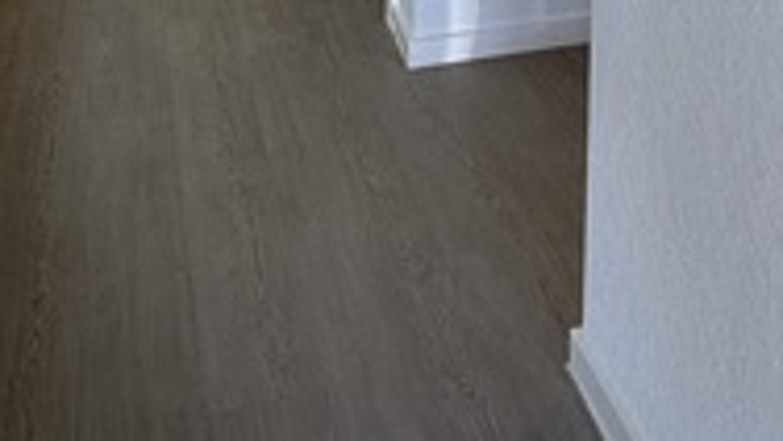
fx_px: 1080
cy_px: -399
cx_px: 429
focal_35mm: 52
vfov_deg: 17.6
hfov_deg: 39.8
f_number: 2.2
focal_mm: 2.22
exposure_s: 1/135
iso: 40
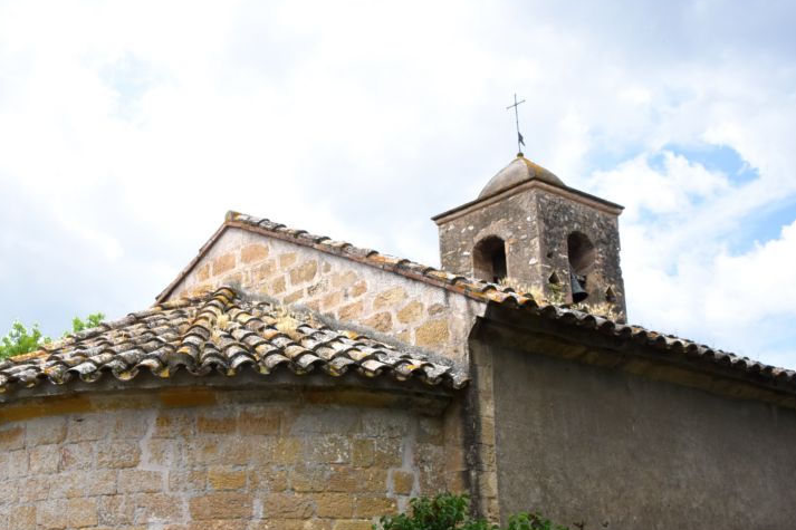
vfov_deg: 24.1
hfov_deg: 35.4
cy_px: 351
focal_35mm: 56
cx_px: 277
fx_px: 1238
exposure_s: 1/500
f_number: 11
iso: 500
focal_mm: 26
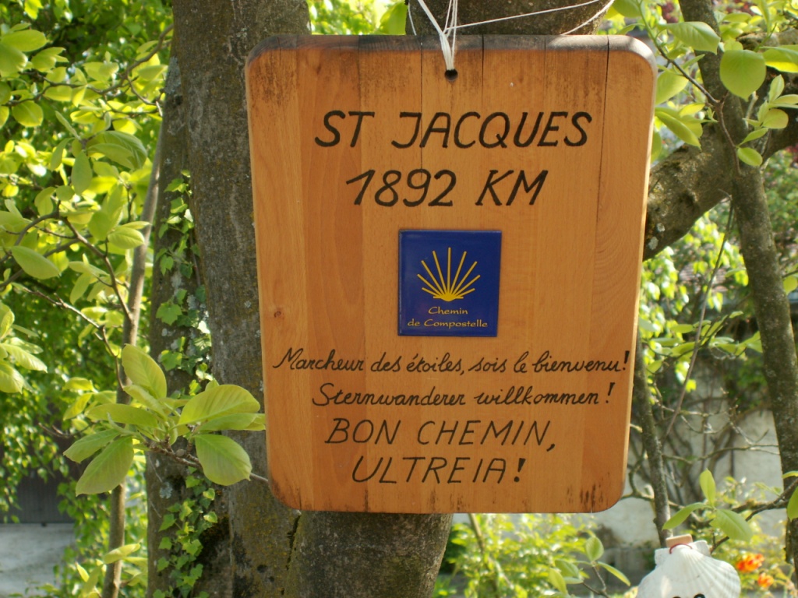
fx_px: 1844
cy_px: 299
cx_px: 399
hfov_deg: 24.4
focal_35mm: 80
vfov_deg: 18.4
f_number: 3.5
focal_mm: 13.4
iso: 50
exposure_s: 1/100
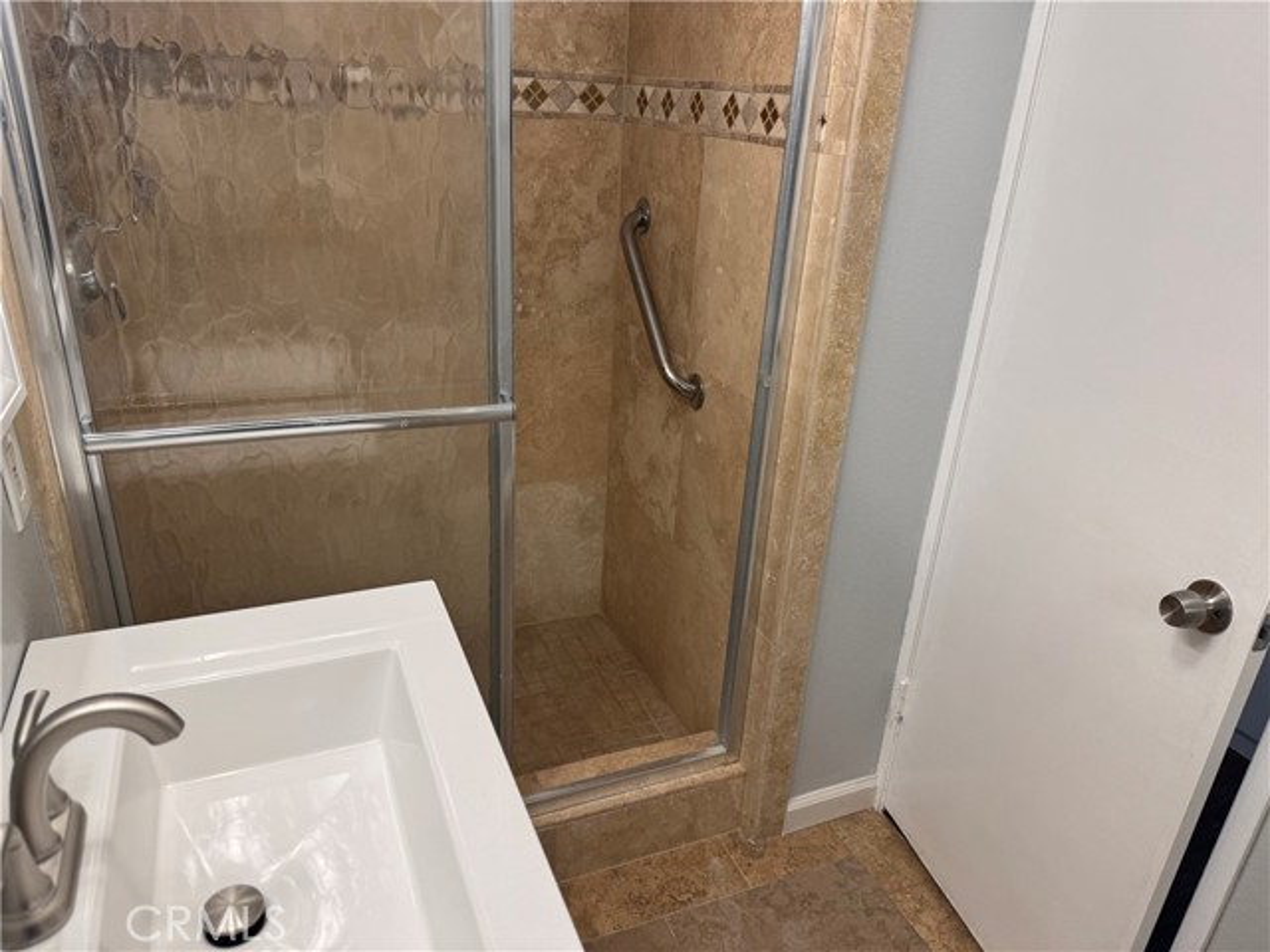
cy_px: 476
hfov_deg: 71.6
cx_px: 635
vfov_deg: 56.8
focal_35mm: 24
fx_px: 881
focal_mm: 6.76
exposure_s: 1/120
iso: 200
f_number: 1.78
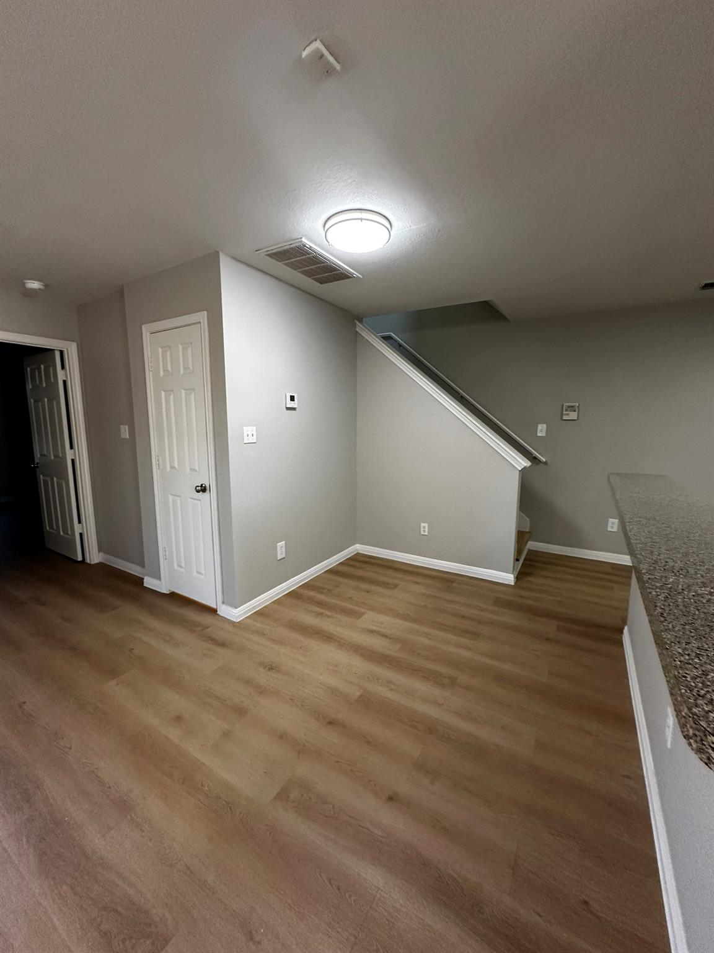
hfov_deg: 85.7
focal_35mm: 14
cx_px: 357
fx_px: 385
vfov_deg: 102.1
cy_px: 476
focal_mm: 2.22
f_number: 2.2
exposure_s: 1/120
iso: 250
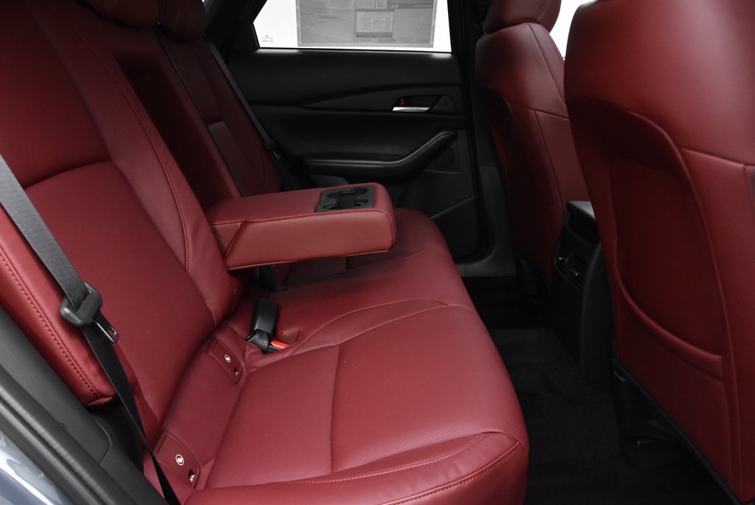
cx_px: 378
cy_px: 252
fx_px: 535
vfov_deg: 50.5
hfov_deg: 70.4
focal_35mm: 26
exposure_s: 1/100
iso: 3200
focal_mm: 17
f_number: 8
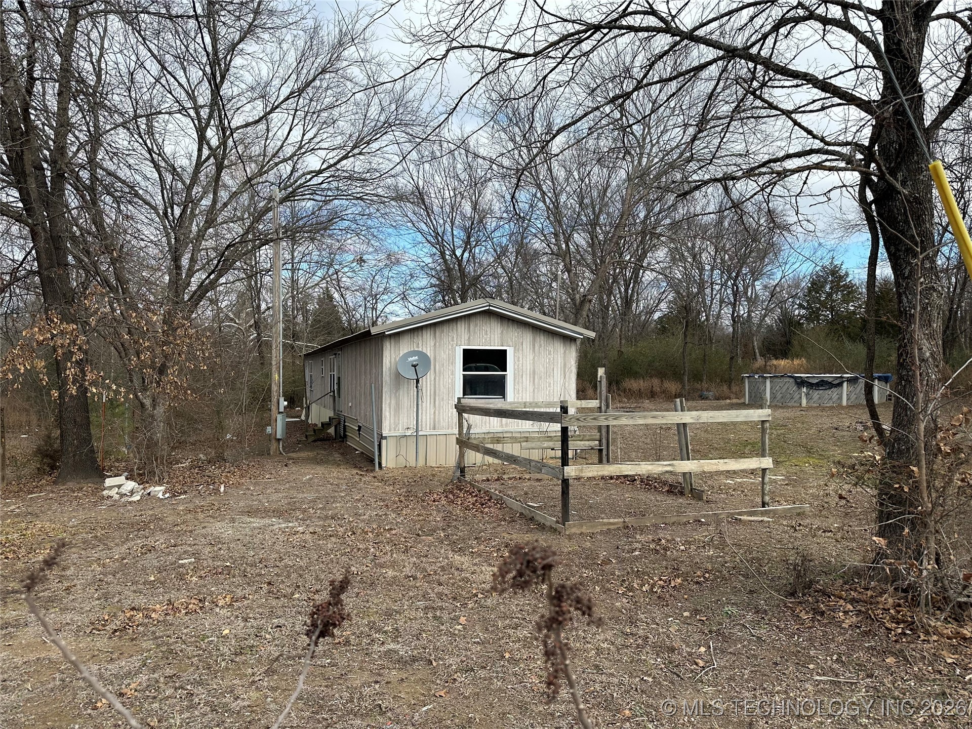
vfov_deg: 56.8
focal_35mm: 24
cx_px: 486
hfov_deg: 71.6
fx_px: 674
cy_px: 364
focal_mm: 6.86
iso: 80
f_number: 1.78
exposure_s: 1/2155
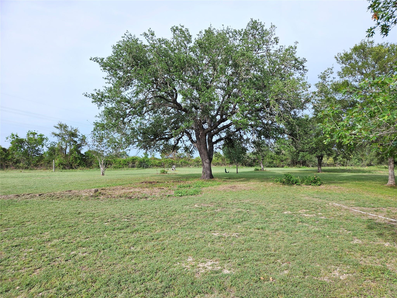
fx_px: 264
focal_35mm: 23
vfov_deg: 58.9
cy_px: 149
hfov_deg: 73.9
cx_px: 198
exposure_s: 1/740
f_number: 1.8
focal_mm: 5.4
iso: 25
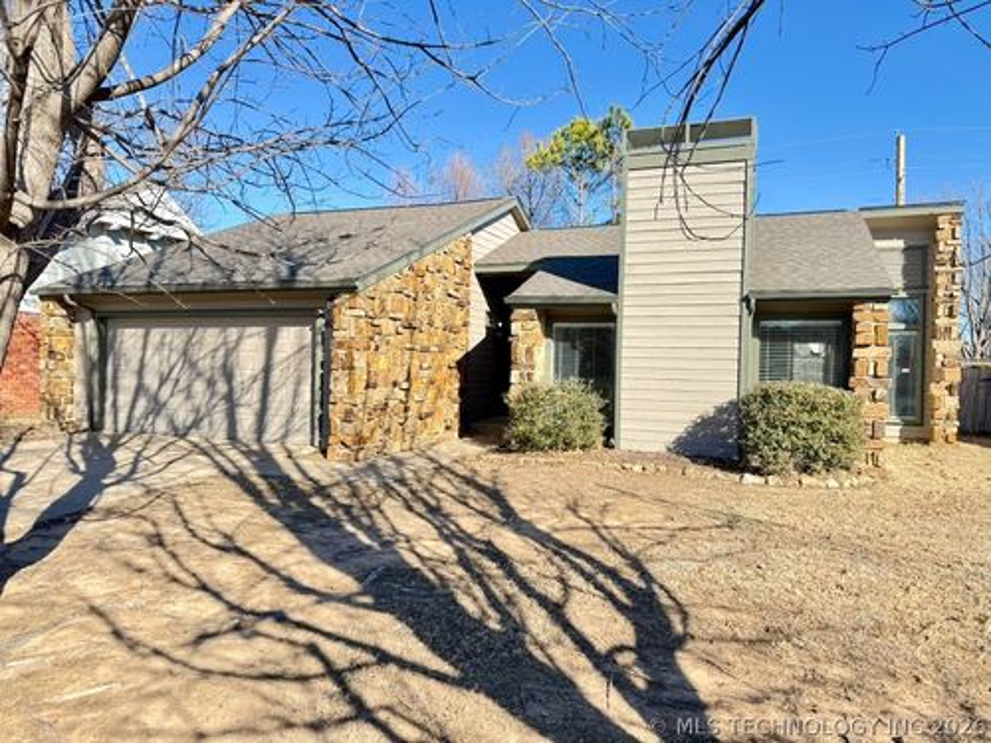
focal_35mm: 24
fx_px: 687
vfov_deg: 56.8
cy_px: 372
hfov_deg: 71.6
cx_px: 496
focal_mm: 6.76
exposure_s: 1/1901
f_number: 1.78
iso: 100
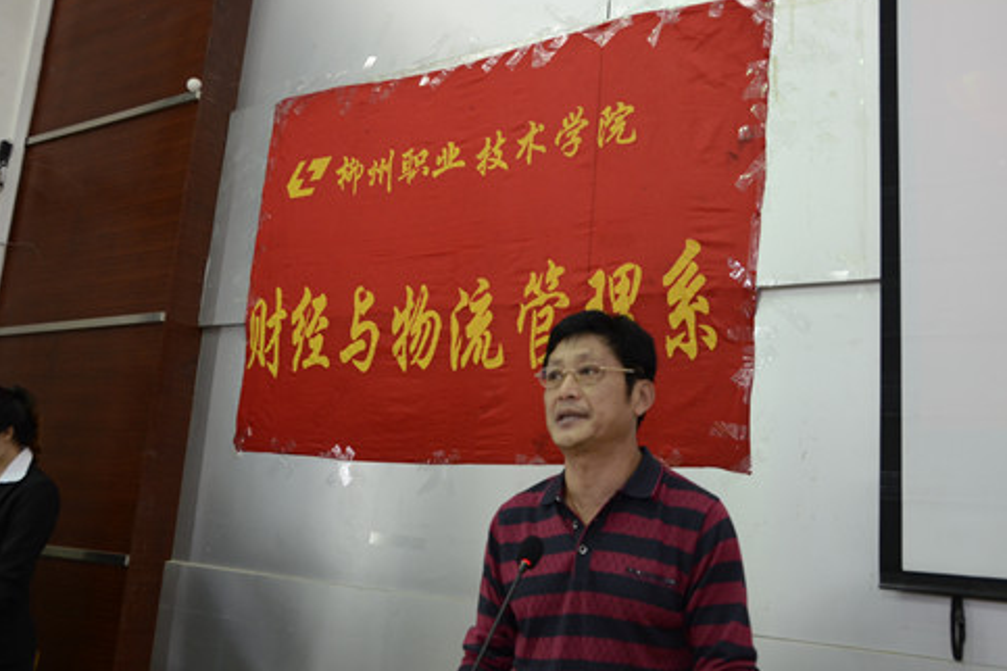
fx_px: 867
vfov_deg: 42.3
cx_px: 517
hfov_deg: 60.3
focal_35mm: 31
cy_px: 332
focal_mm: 20
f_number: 5
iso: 1250
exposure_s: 1/30
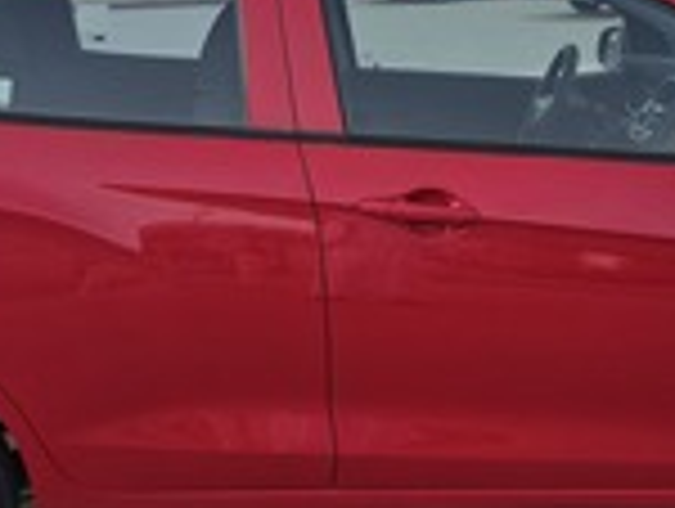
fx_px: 1367
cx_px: 358
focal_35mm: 70
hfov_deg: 27.7
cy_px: 209
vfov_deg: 21.0
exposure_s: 1/33
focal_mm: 6.3
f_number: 1.7
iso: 250
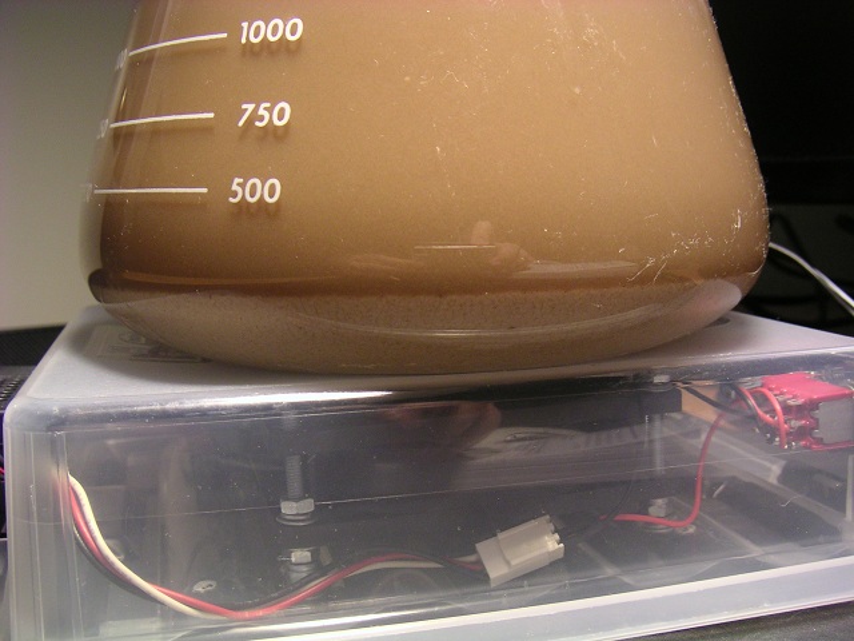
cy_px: 320
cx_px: 427
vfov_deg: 37.7
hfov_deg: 49.0
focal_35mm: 38
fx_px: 937
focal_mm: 6
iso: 100
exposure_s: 1/10
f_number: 2.8
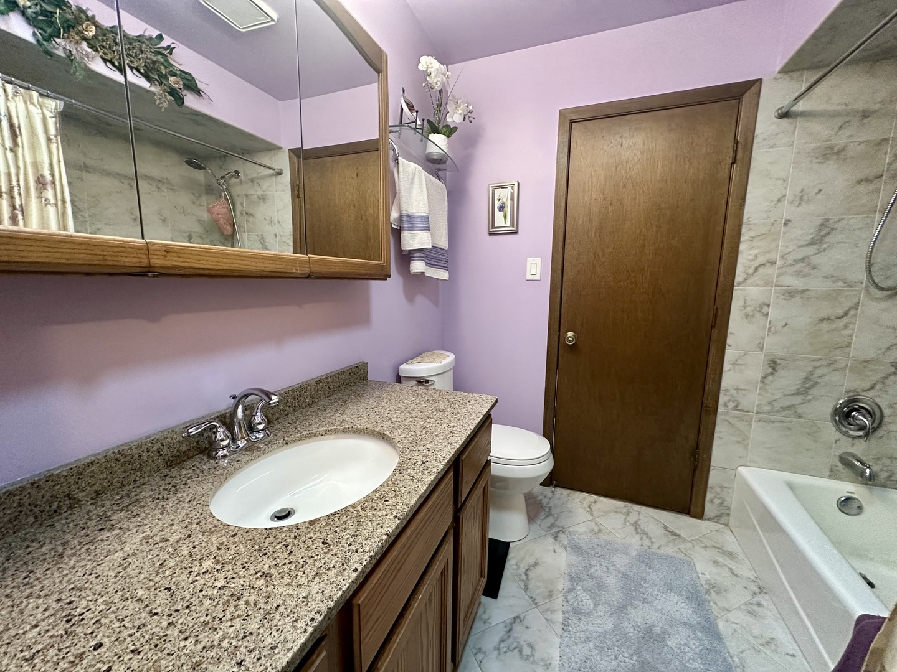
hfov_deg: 102.1
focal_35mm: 14
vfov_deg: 85.7
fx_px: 363
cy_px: 336
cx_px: 448
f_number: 2.2
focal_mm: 2.22
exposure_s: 1/60
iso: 500
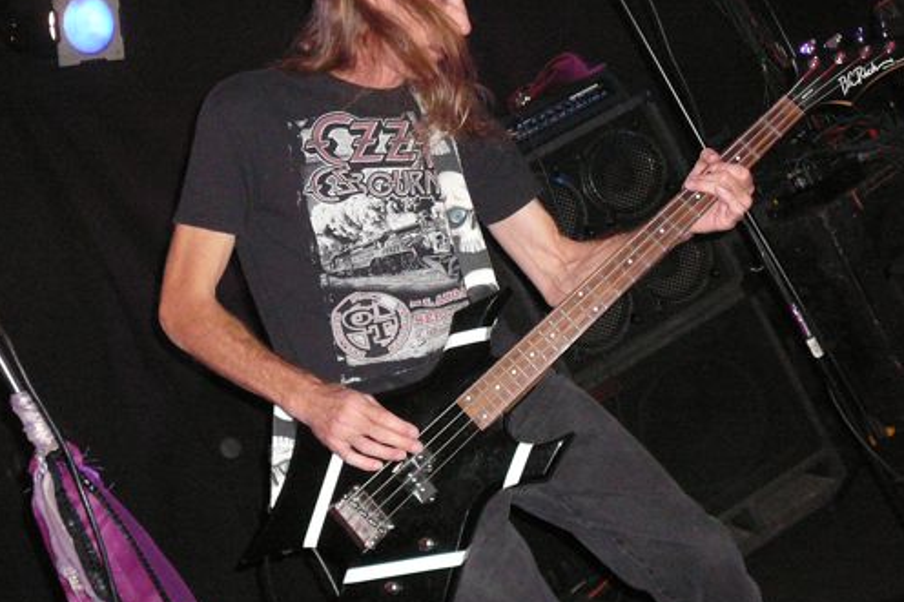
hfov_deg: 41.9
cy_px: 275
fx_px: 1179
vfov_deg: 28.6
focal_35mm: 47
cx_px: 487
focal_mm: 5.2
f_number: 2.8
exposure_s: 1/30
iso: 400
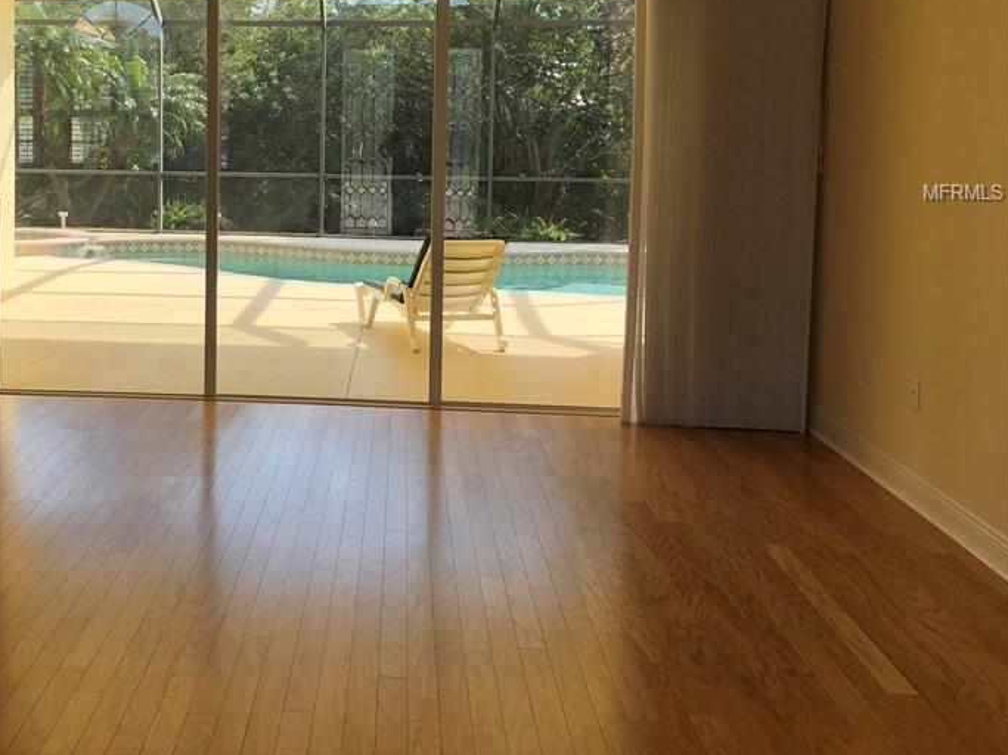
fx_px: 1223
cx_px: 257
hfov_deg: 43.4
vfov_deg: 33.7
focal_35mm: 42
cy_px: 193
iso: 20
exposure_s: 1/324
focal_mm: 4
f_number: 1.8
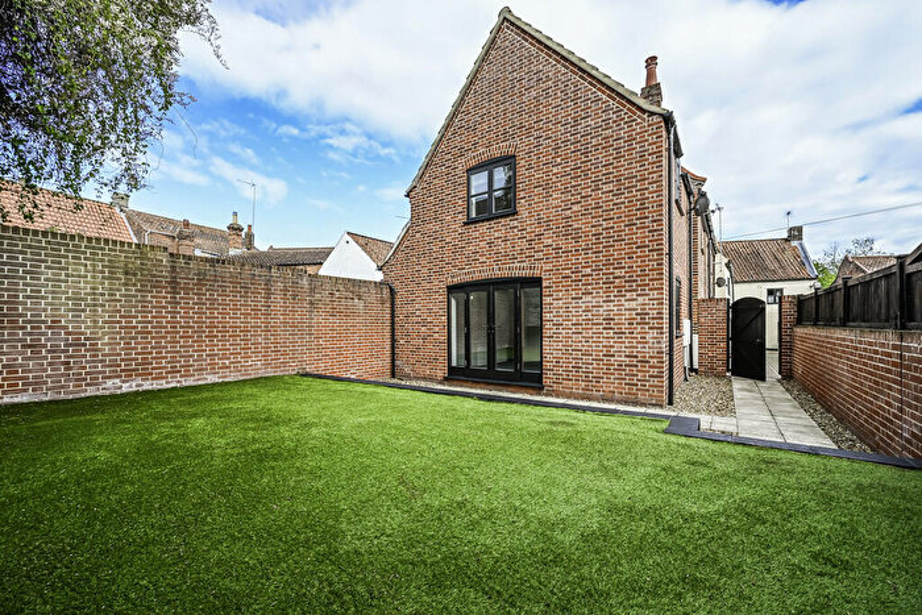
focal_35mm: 14
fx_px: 359
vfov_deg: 81.2
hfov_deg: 104.2
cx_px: 461
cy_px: 308
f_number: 8
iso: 100
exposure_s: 1/80
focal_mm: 14
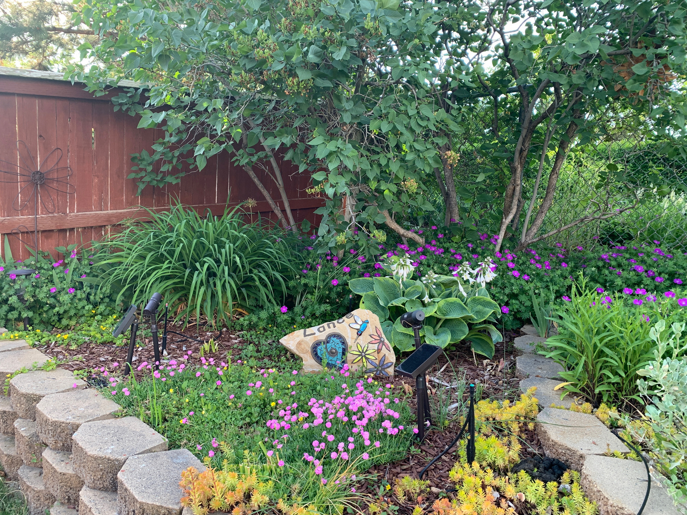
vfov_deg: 53.1
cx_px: 344
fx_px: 516
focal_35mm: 26
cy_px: 258
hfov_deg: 67.3
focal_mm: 4.25
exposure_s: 1/121
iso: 40
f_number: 1.8
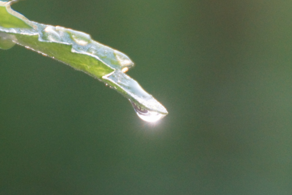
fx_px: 3040
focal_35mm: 375
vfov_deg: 3.7
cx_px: 146
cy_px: 98
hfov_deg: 5.5
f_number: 6.3
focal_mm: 250
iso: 1600
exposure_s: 1/125
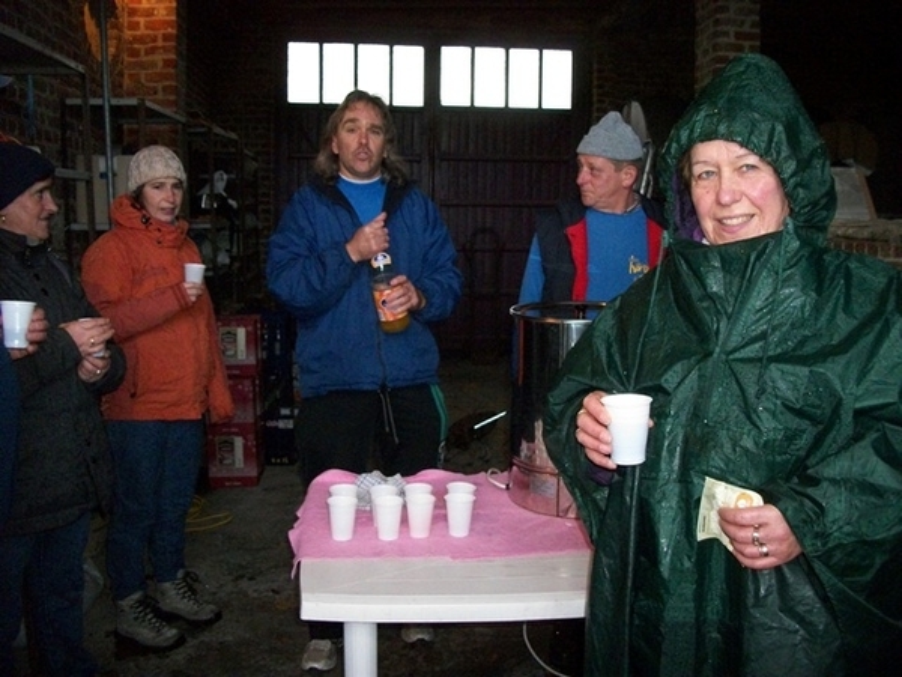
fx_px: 834
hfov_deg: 56.8
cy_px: 338
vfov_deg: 44.2
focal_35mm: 32
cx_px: 451
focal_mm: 5.7
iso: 400
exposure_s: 1/125
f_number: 2.9
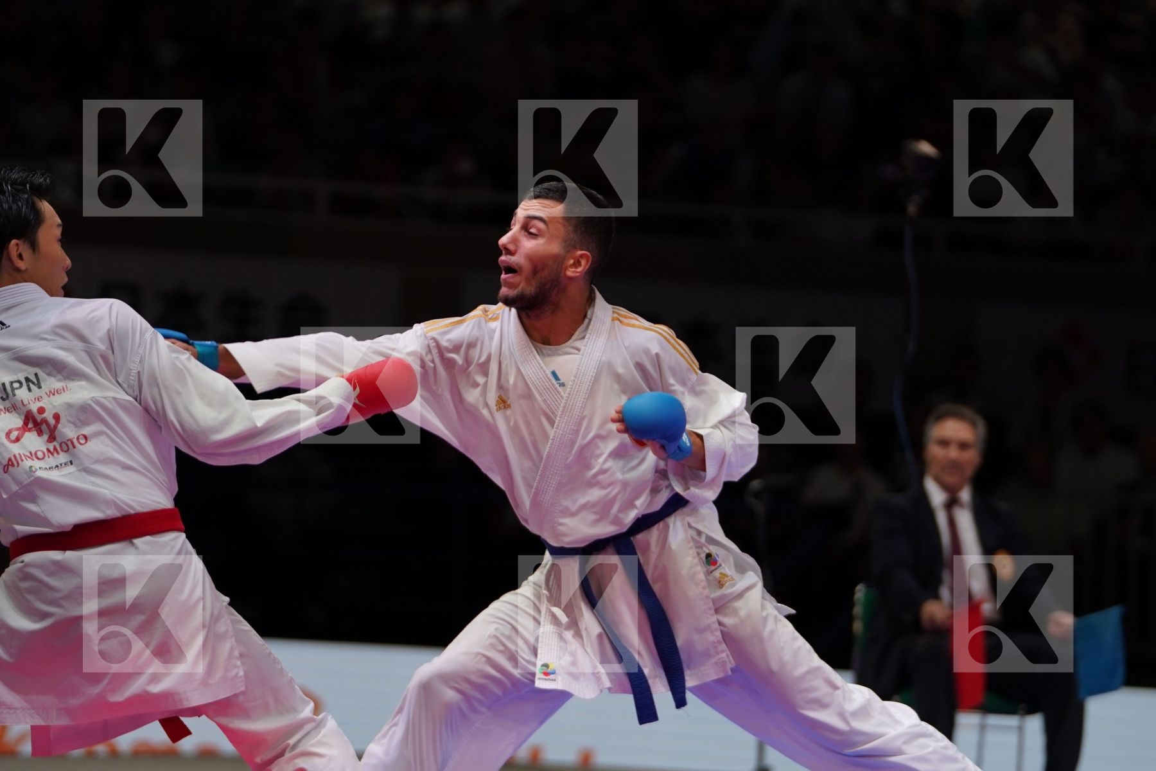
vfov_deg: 6.9
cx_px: 578
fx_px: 6390
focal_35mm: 199
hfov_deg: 10.3
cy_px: 386
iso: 640
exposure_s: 1/1000
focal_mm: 133
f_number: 2.8
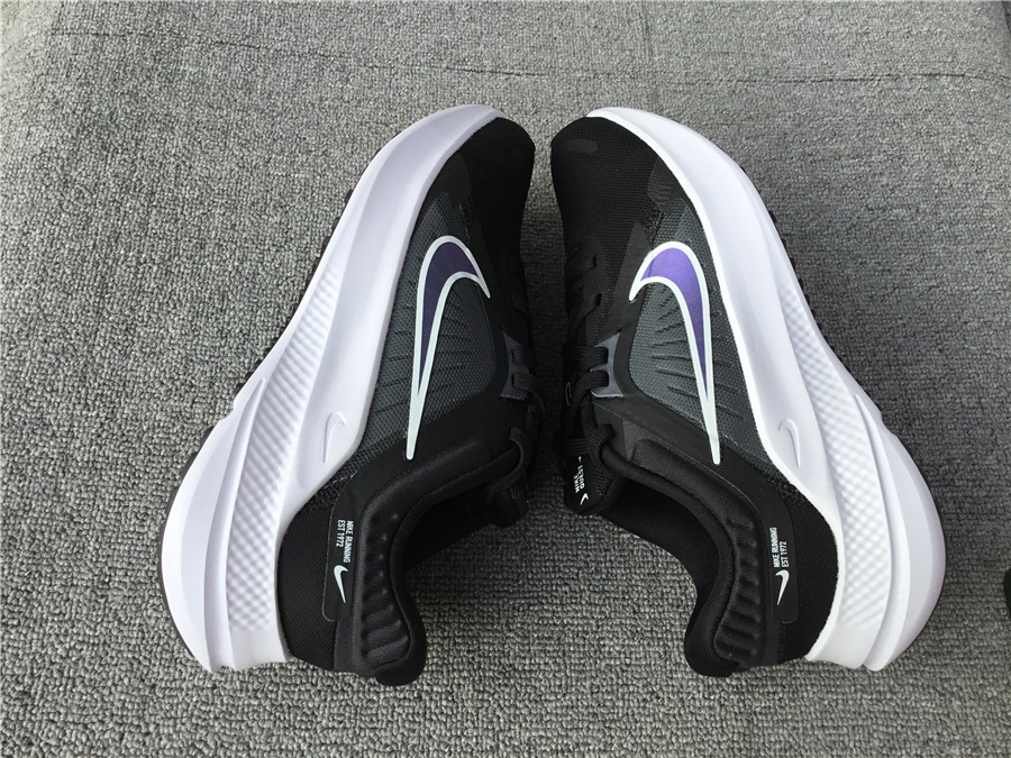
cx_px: 506
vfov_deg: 45.4
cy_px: 379
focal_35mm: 31
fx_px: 905
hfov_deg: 58.4
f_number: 2.4
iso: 25
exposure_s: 1/312
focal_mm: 3.3
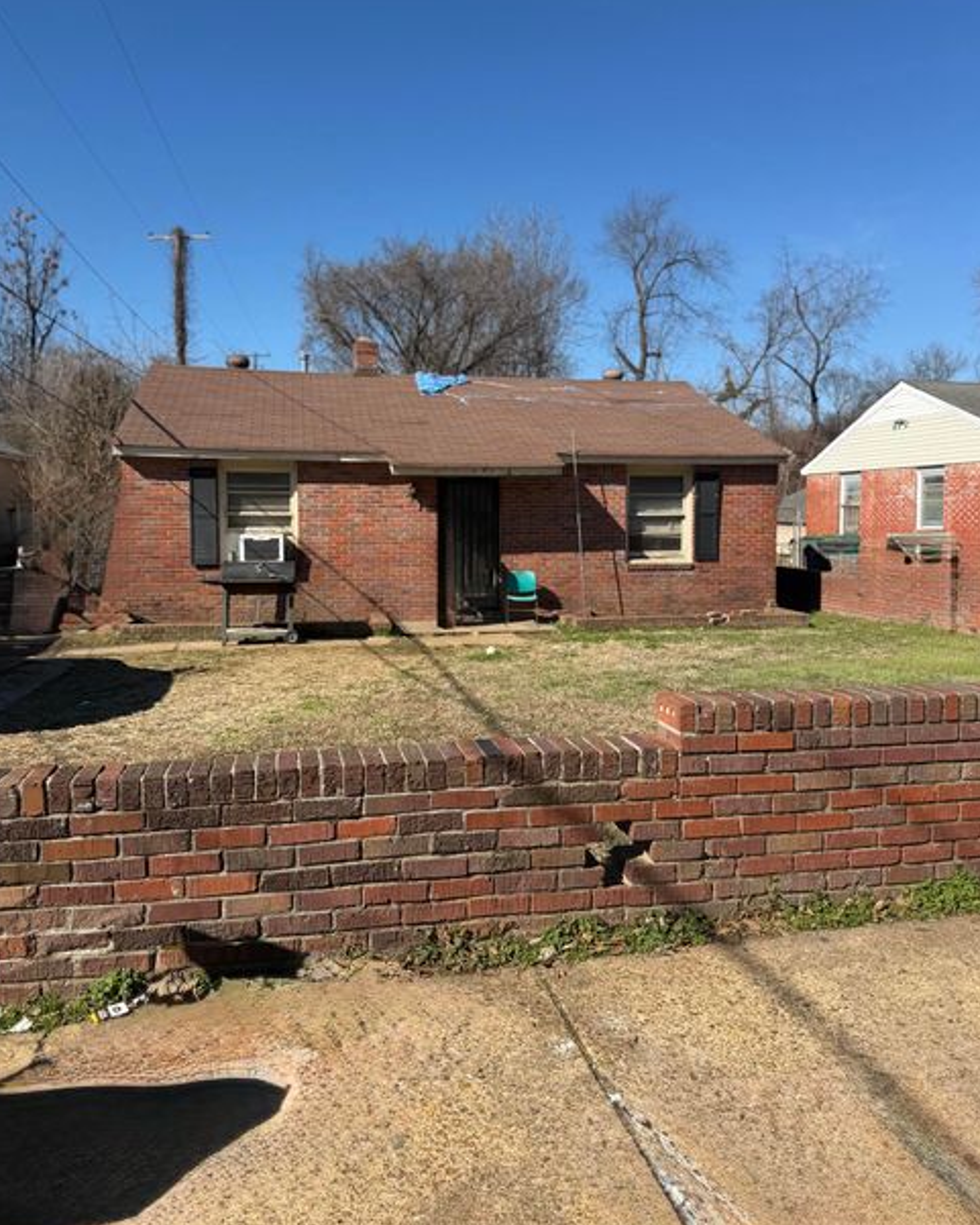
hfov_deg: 54.9
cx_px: 487
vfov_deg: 65.9
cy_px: 555
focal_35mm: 26
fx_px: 942
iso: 80
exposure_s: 1/4673
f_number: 1.78
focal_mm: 6.76
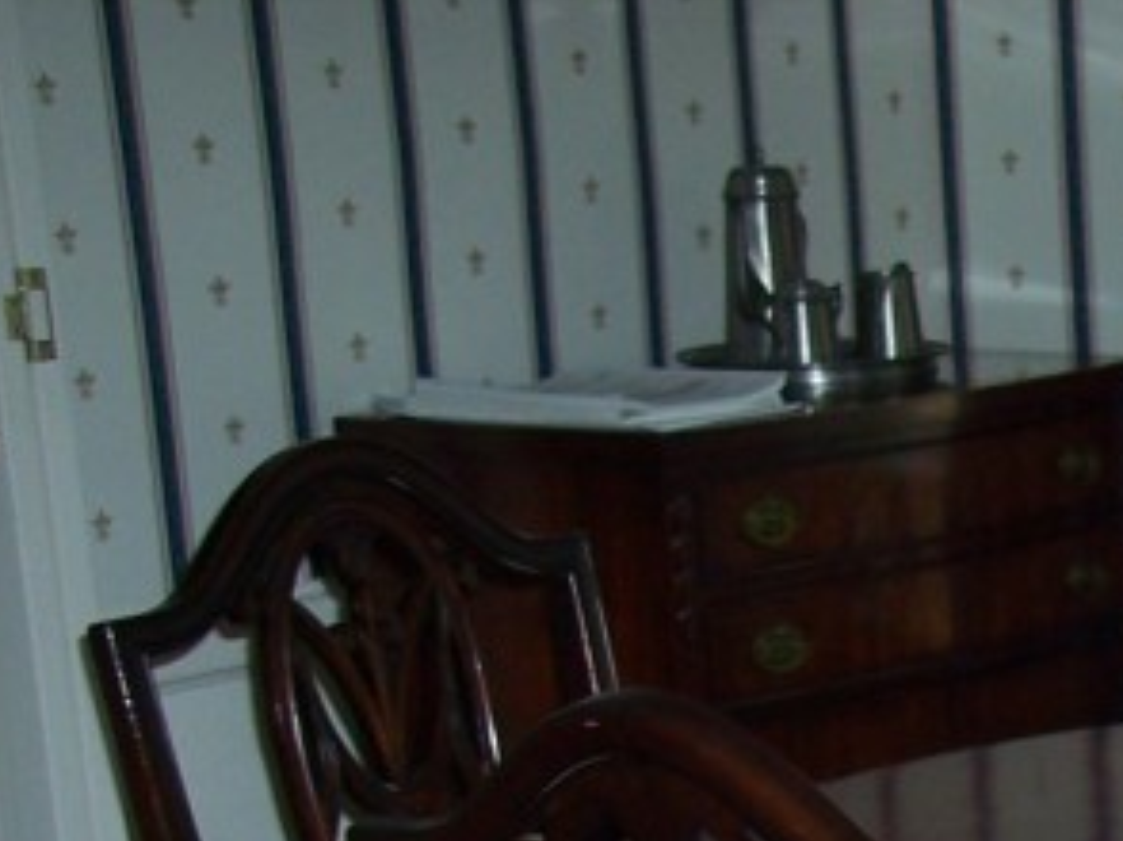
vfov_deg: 10.3
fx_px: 4408
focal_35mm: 136
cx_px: 1944
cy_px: 1464
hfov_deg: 13.2
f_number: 2.8
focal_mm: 8
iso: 100
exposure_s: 1/60
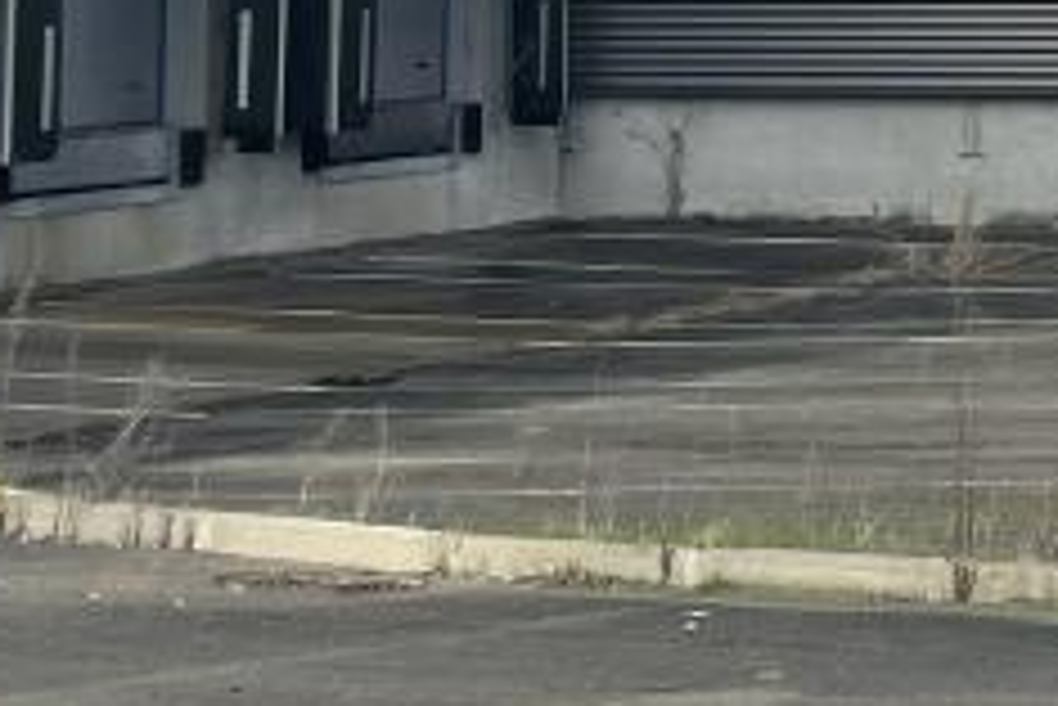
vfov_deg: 9.0
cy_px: -459
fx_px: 4323
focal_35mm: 147
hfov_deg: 13.1
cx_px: 1666
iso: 32
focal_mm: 4.2
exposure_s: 1/3125
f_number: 1.6
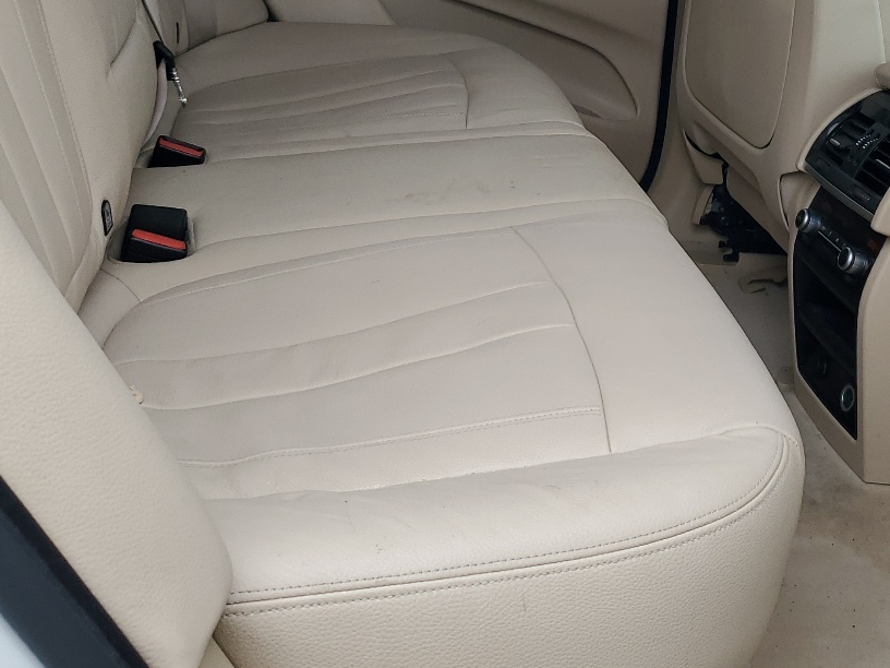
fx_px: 1311
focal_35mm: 51
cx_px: 668
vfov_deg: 28.0
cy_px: 138
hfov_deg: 36.6
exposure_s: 1/909
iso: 50
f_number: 1.5
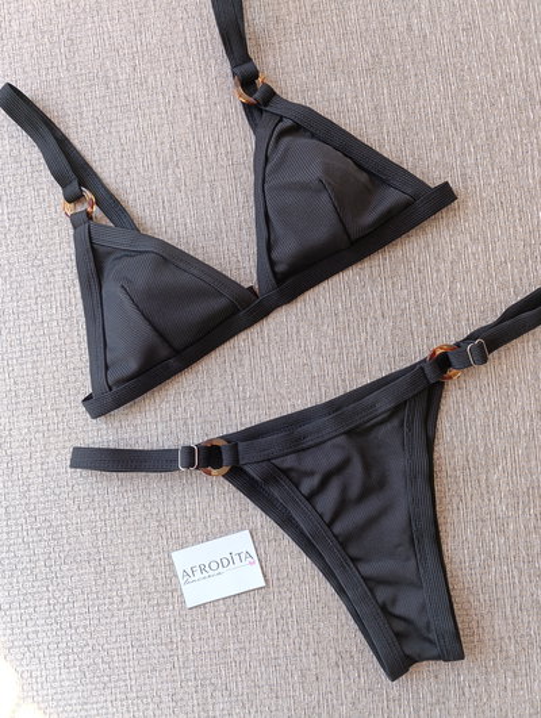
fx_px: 478
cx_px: 270
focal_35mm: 23
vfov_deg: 73.8
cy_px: 359
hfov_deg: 59.0
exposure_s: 1/100
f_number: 1.6
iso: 320
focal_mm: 6.14
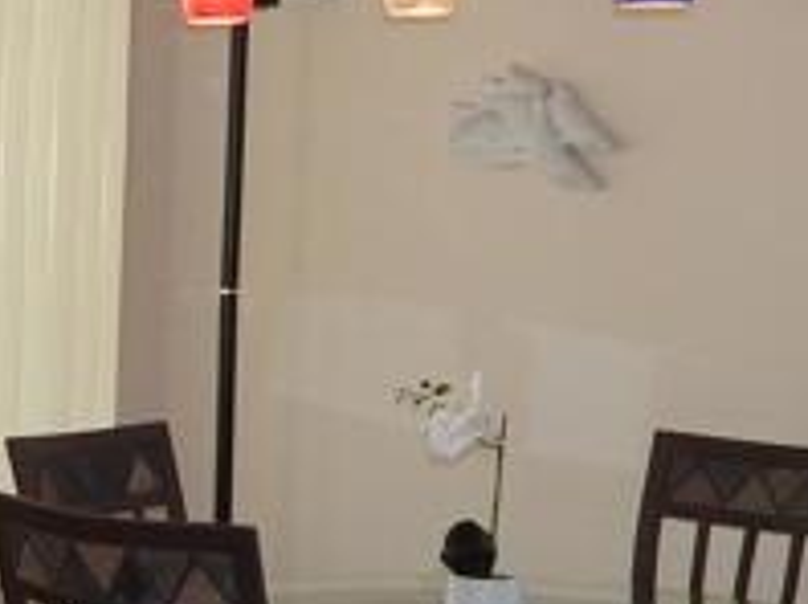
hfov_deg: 15.4
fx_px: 2774
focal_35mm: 119
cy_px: 502
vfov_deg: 12.4
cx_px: -367
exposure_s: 1/50
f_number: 3
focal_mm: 4
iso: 125
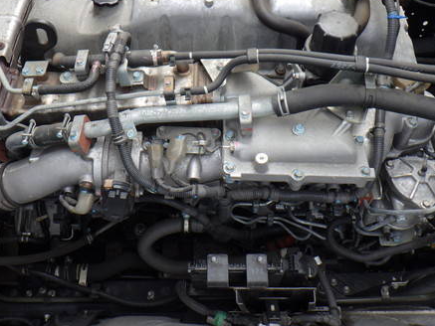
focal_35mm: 41
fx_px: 515
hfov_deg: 45.7
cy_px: 112
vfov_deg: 34.9
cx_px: 203
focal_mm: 5
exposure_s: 1/200
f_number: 4.2
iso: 125
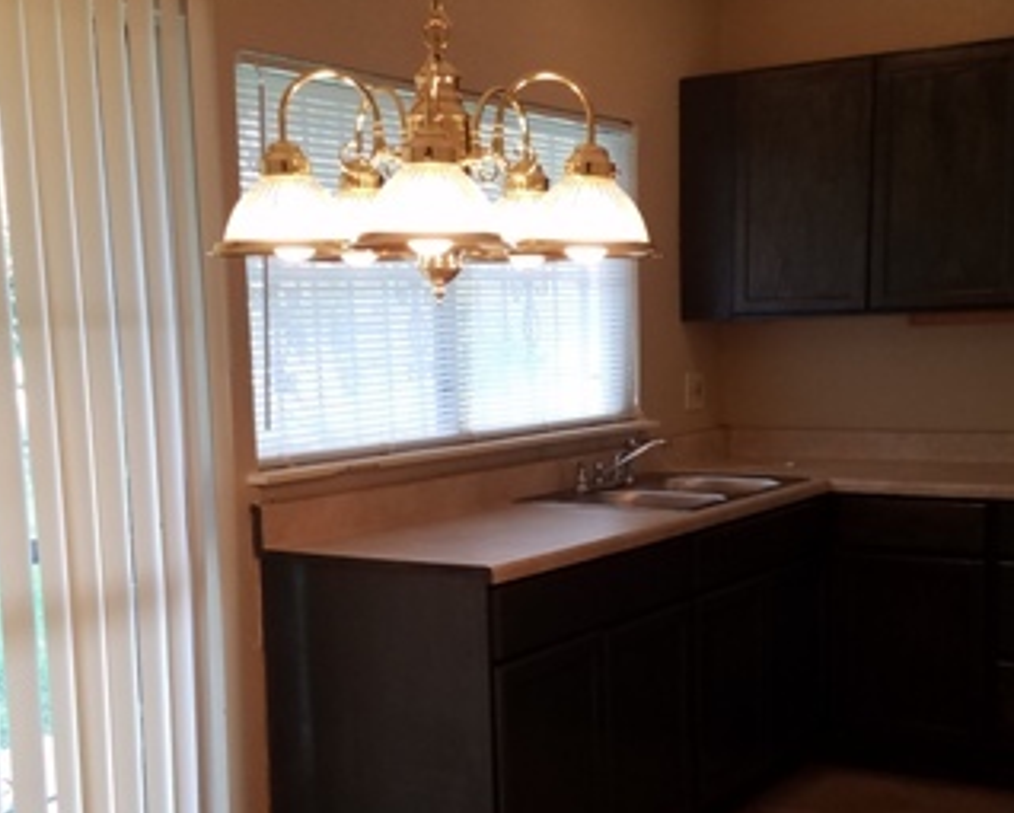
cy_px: 539
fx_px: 1532
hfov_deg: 36.6
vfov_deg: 29.5
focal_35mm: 51
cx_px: 558
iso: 80
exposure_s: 1/60
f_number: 1.7
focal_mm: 4.2
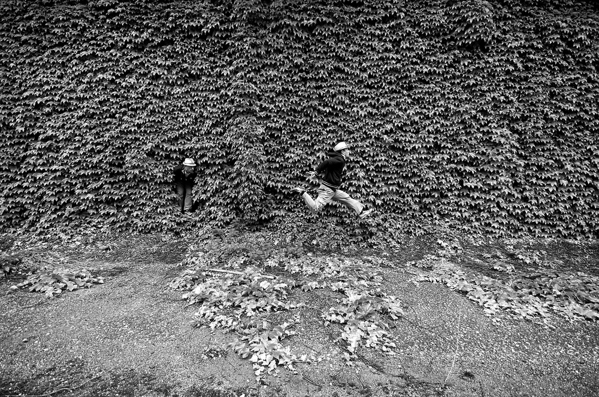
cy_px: 198
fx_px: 249
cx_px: 300
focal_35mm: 15
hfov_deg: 100.5
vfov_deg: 77.2
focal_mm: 10
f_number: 7.1
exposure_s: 1/200
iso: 400
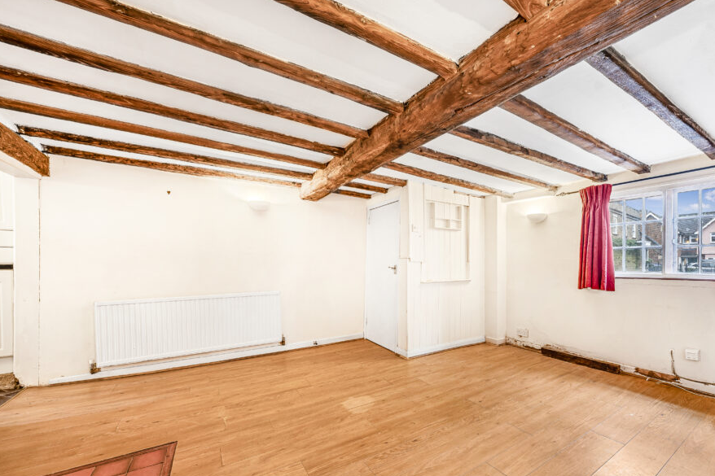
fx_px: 278
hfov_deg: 103.6
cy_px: 262
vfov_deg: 80.9
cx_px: 407
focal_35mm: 14
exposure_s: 1
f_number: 8
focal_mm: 12
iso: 100
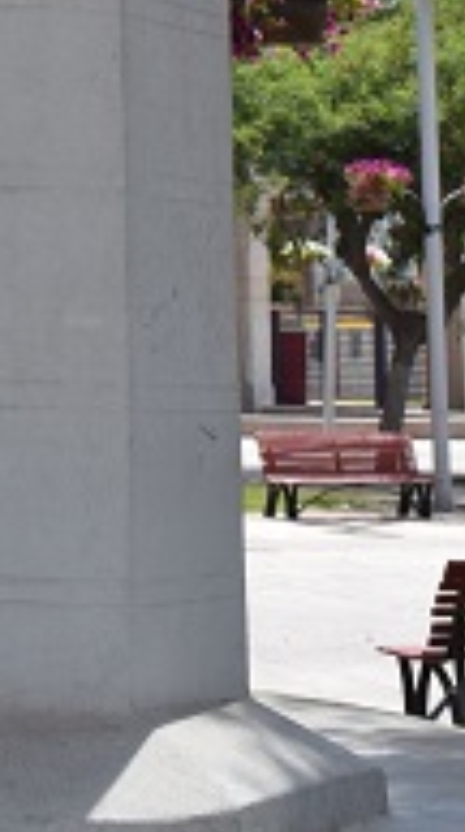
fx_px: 2707
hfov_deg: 9.4
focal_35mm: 123
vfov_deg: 16.2
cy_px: -364
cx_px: -338
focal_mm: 20
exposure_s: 1/400
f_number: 10
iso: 200
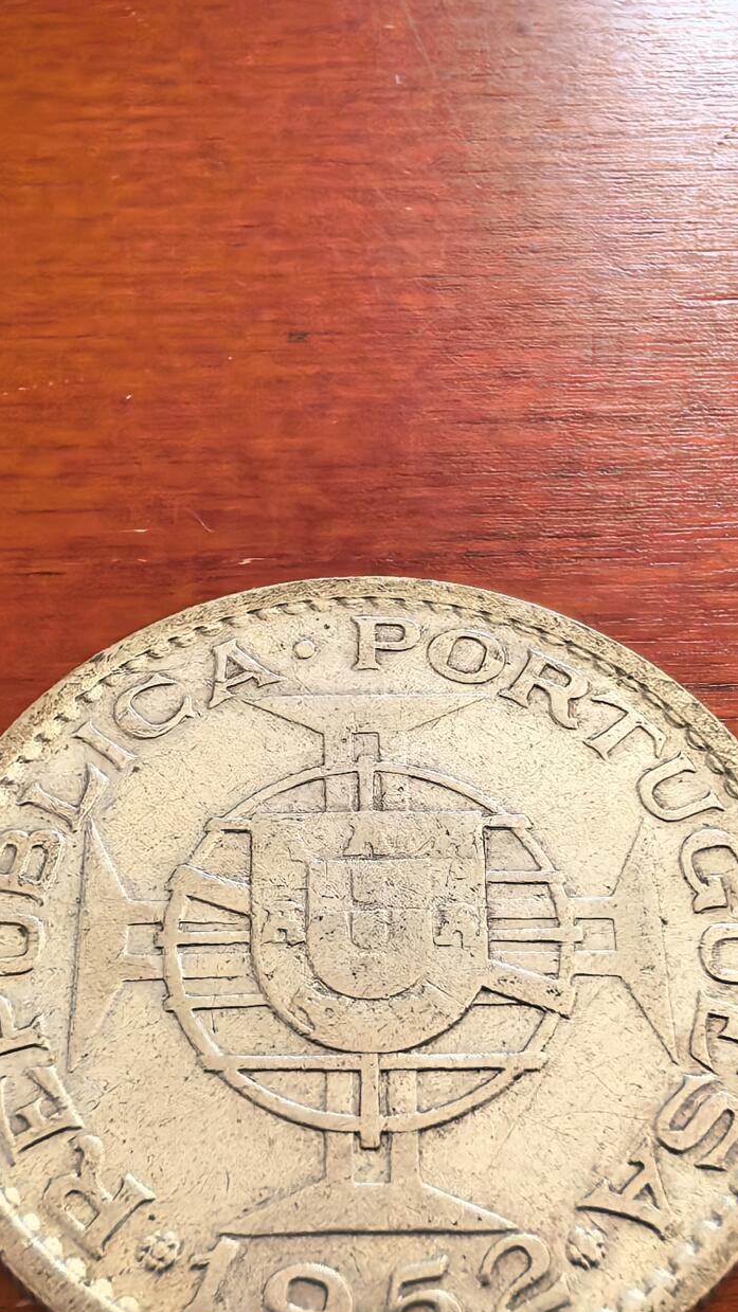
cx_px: 341
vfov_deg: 51.7
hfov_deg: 31.2
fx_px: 1322
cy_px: 886
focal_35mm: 38
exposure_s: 1/100
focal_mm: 1.68
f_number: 2.2
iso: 200
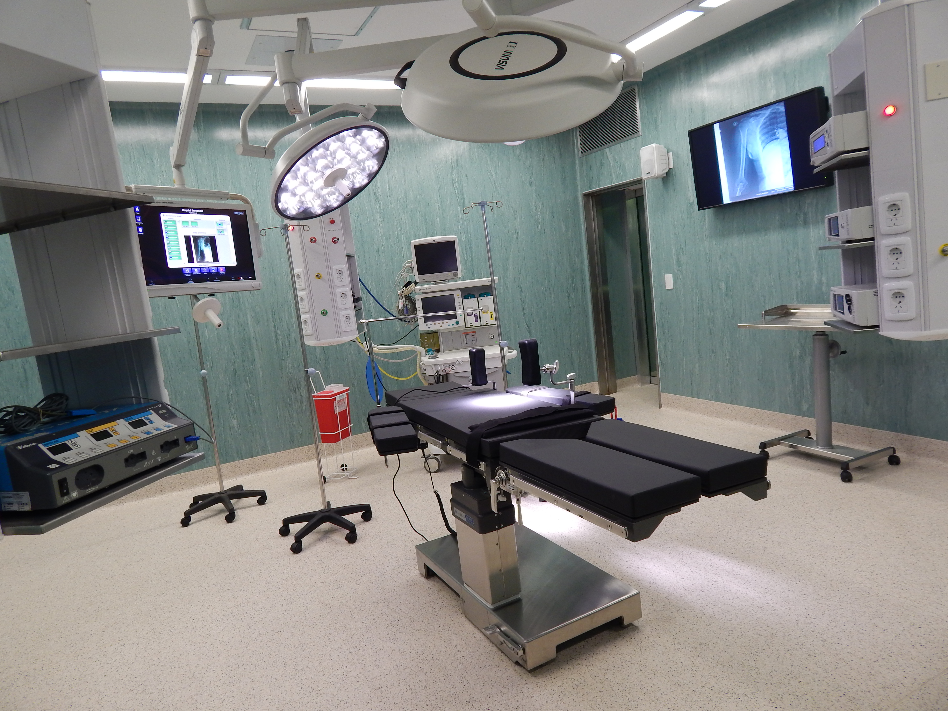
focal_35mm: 23
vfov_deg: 58.9
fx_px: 630
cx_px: 474
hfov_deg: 73.9
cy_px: 356
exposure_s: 1/30
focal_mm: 4
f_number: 3
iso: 160
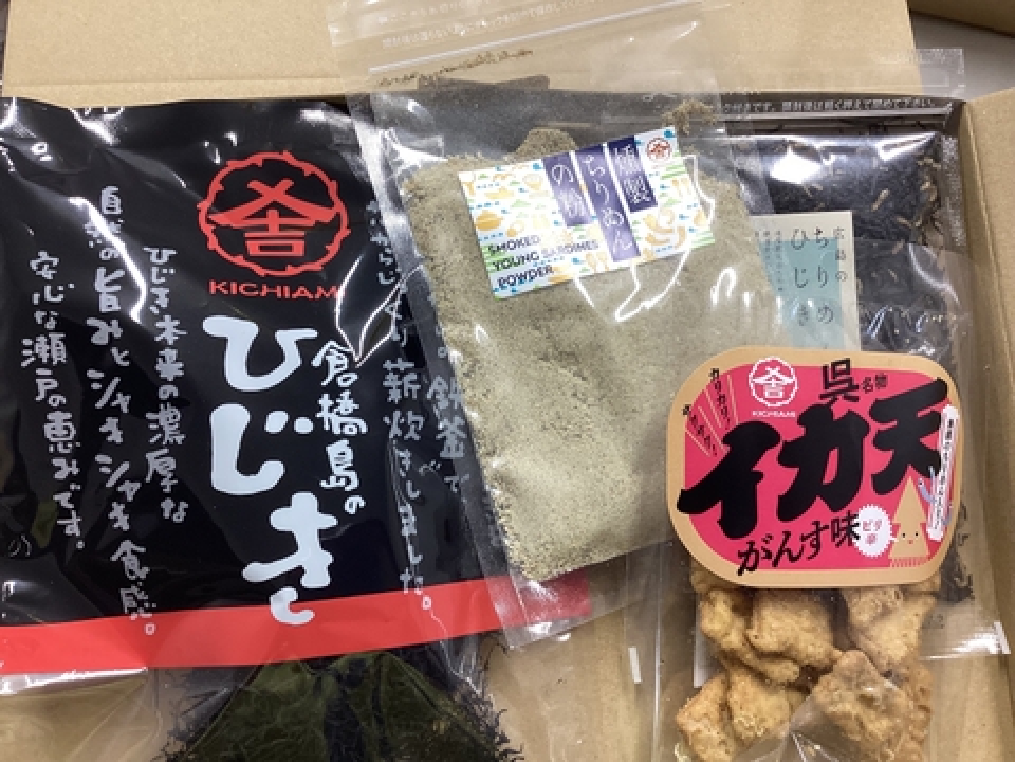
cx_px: 508
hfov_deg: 58.4
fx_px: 909
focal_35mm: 31
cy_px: 381
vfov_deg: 45.4
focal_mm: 3.3
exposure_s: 1/60
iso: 80
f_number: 2.4
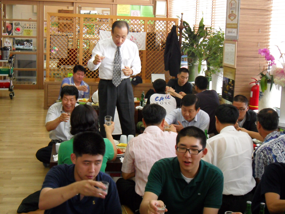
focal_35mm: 56
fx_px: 461
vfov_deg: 26.1
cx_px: 139
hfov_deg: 34.3
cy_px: 102
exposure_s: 1/60
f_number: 3.9
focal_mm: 9.5
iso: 400
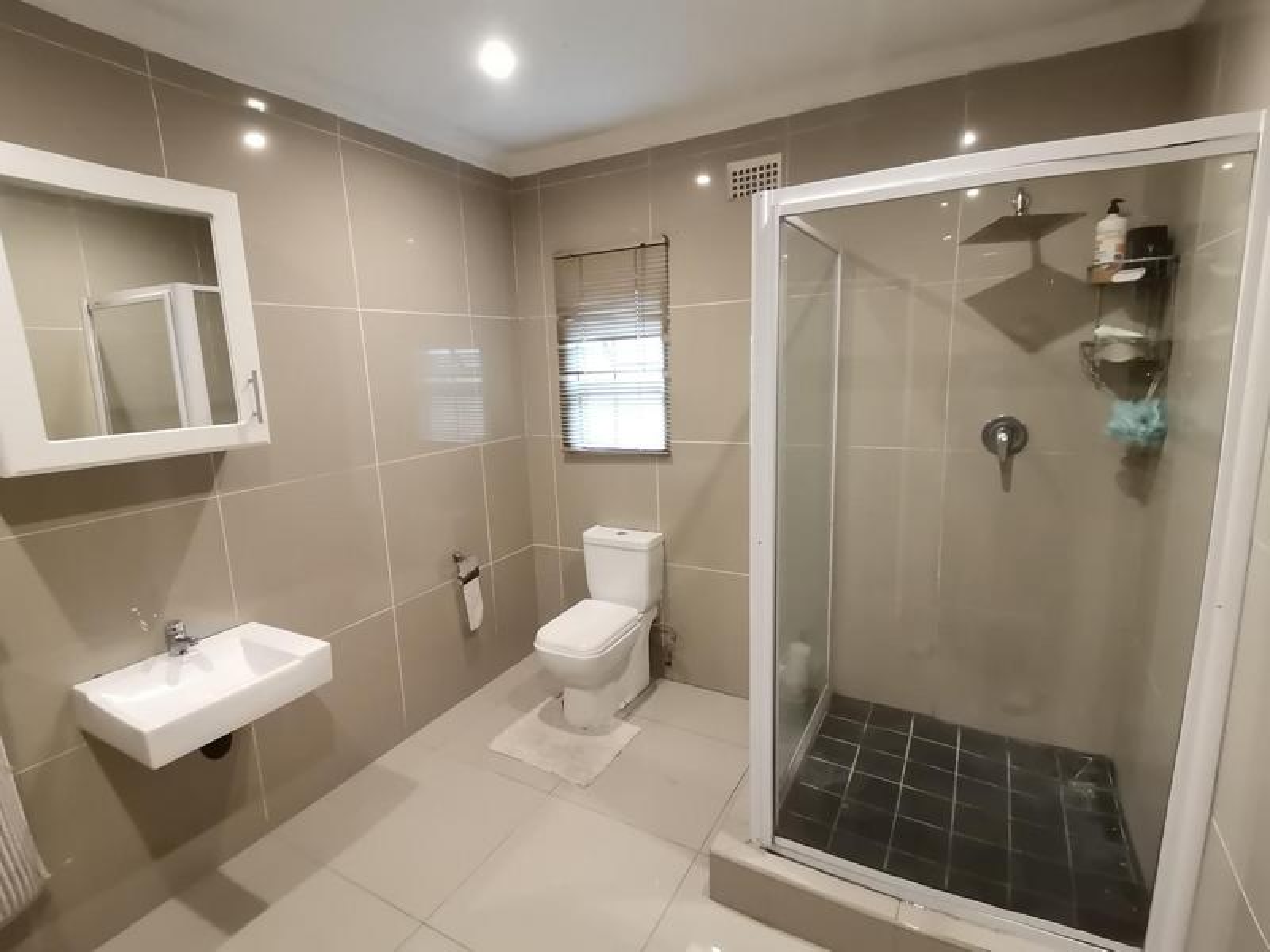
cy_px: 476
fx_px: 624
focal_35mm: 17
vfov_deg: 74.7
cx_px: 635
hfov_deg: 91.0
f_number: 2.4
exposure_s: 1/20
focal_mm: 1.78
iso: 400
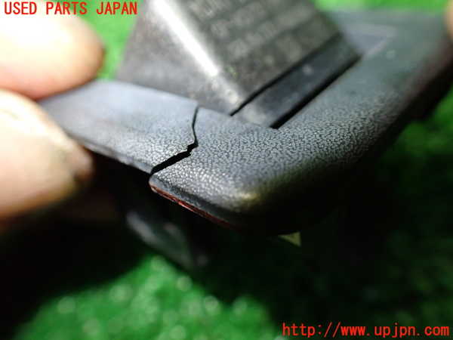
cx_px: 226
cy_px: 170
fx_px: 393
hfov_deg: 60.0
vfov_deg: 46.8
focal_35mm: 30
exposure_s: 1/125
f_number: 2.3
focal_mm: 5.4
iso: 640
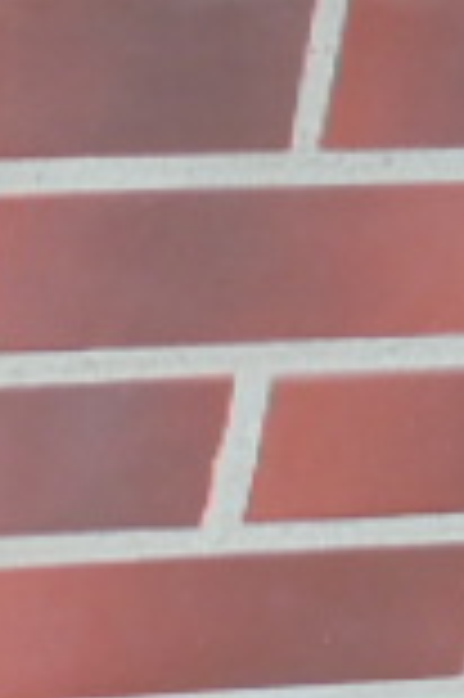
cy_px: 680
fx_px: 3158
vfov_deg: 12.5
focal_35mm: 163
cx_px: -955
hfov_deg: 7.4
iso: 100
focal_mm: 6.9
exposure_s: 1/60
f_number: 4.2
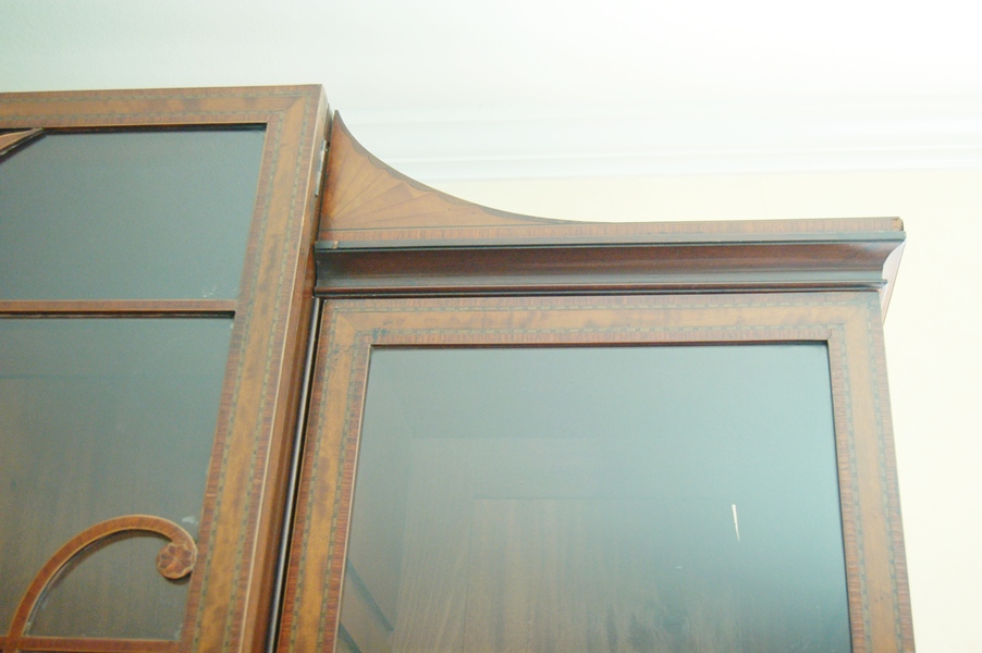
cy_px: 326
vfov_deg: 28.0
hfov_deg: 41.1
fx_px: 1308
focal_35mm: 48
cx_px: 491
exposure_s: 1/20
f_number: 4.5
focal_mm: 32
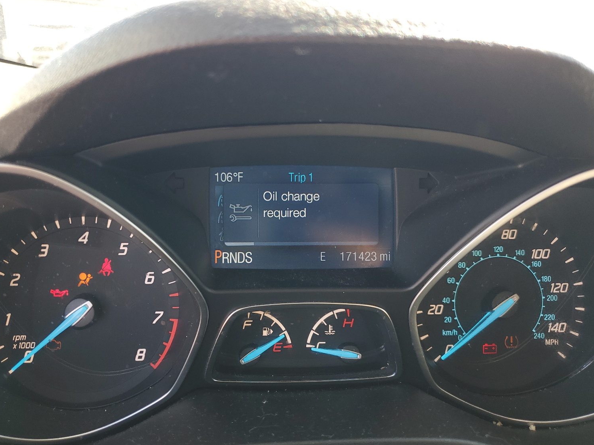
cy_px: 226
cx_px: 284
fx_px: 480
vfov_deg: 49.7
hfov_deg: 63.4
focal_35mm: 28
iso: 50
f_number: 1.5
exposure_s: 1/125
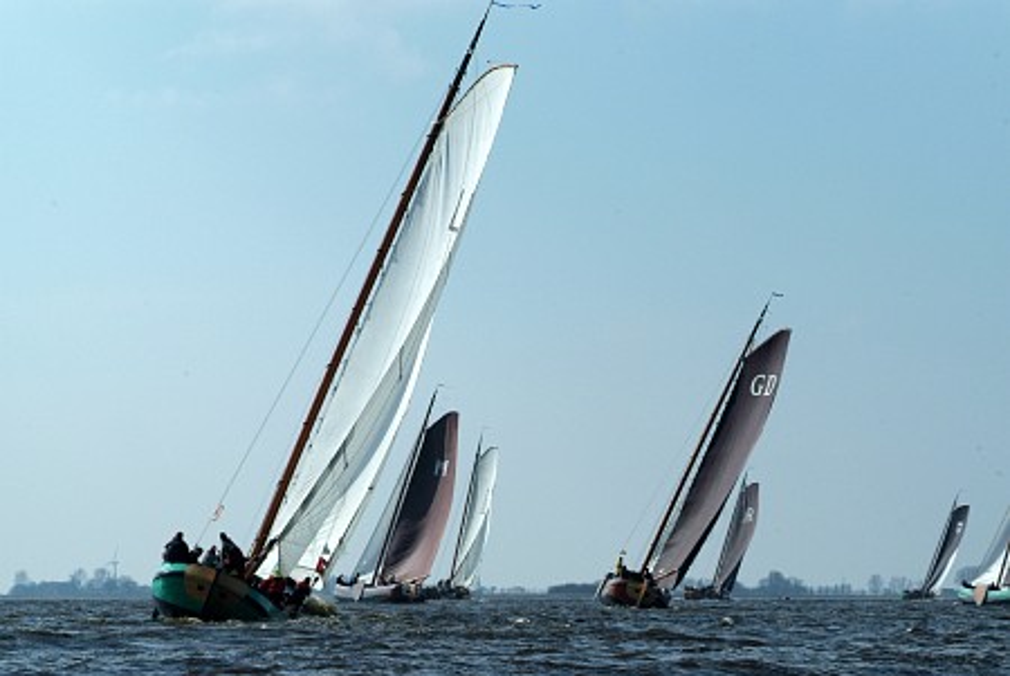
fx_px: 4128
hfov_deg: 13.9
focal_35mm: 147
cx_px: 505
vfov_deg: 9.4
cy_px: 338
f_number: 9.5
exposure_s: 1/2000
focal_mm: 98
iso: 400
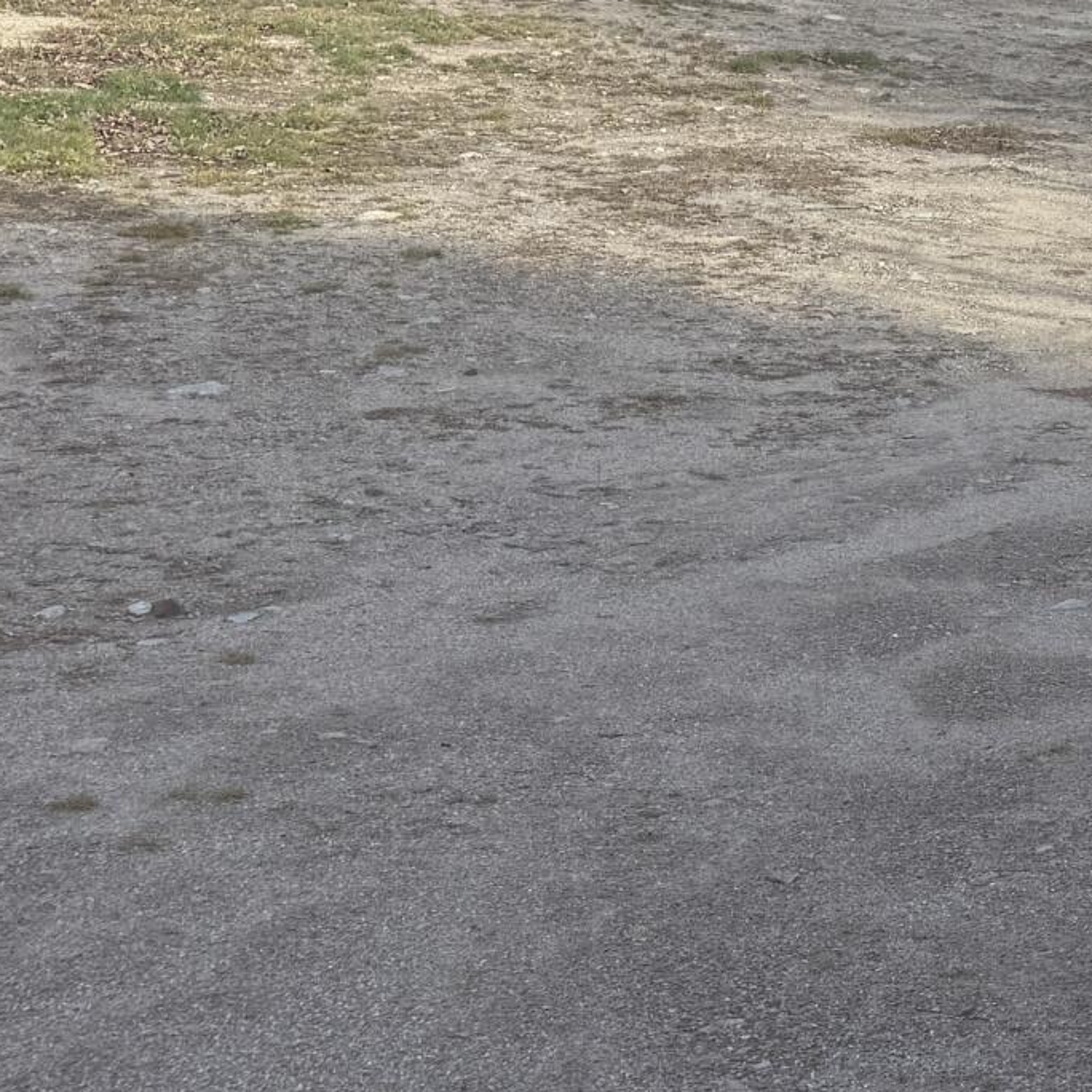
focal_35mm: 93
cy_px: -145
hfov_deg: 17.0
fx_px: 3319
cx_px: 1595
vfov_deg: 17.9
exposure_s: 1/1653
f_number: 1.78
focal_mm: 6.76
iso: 80
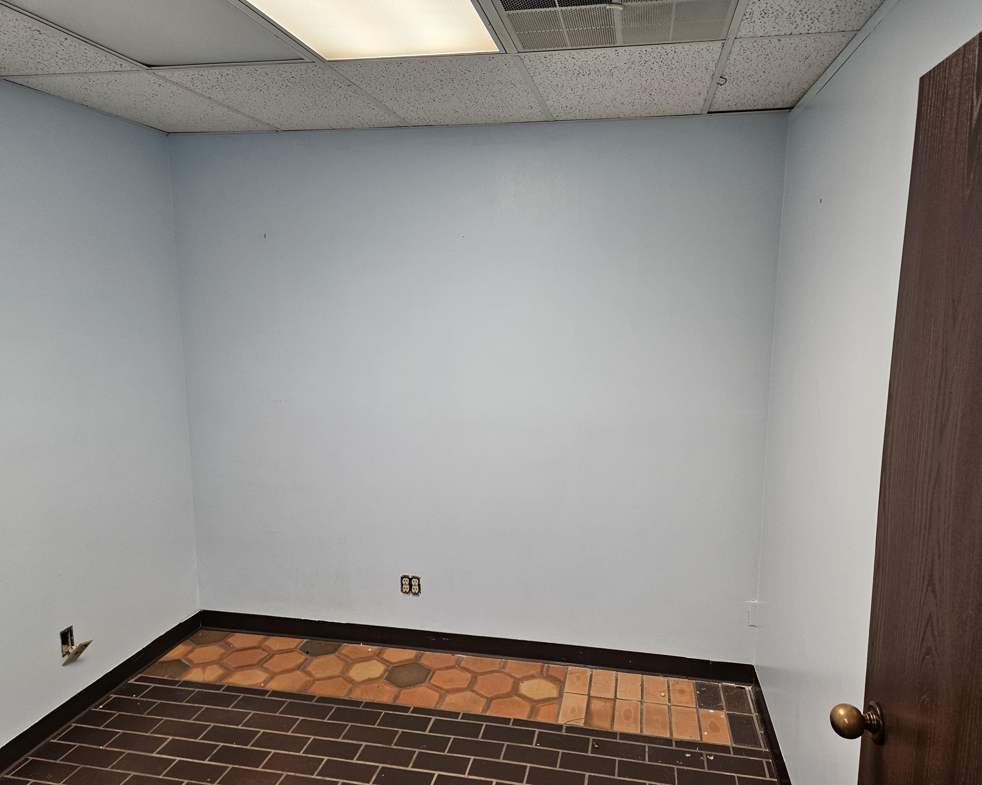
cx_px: 510
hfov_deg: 70.3
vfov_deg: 58.8
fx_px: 697
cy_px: 392
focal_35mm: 24
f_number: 1.8
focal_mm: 5.4
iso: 160
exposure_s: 1/120
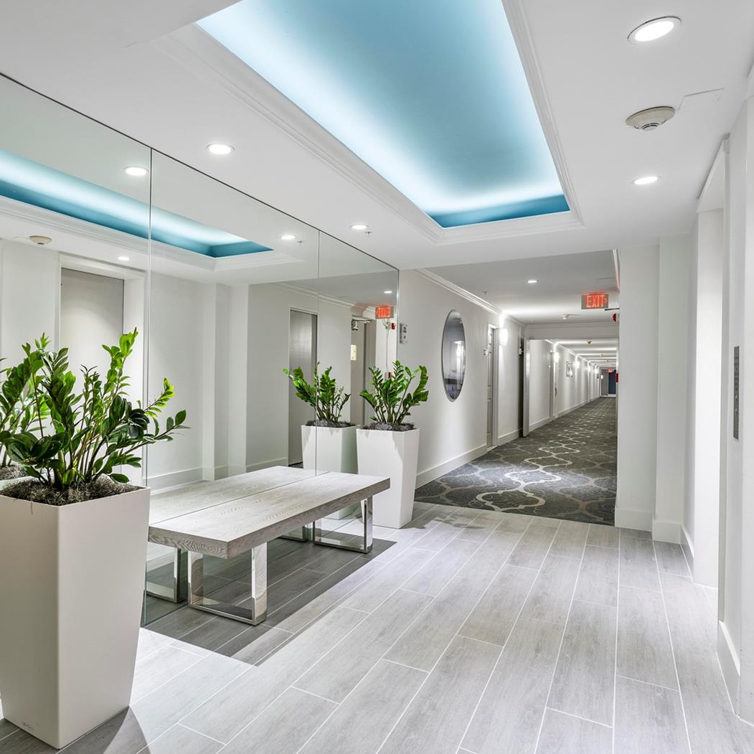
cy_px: 374
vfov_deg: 69.6
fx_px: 542
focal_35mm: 22
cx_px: 253
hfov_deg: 67.8
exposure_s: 1/6
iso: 400
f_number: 7.1
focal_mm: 17
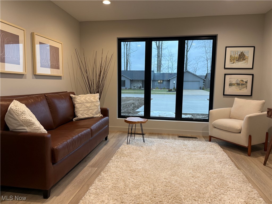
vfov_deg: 56.8
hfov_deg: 71.6
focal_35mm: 24
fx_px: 189
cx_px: 136
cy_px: 102
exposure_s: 1/120
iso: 200
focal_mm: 6.76
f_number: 1.78
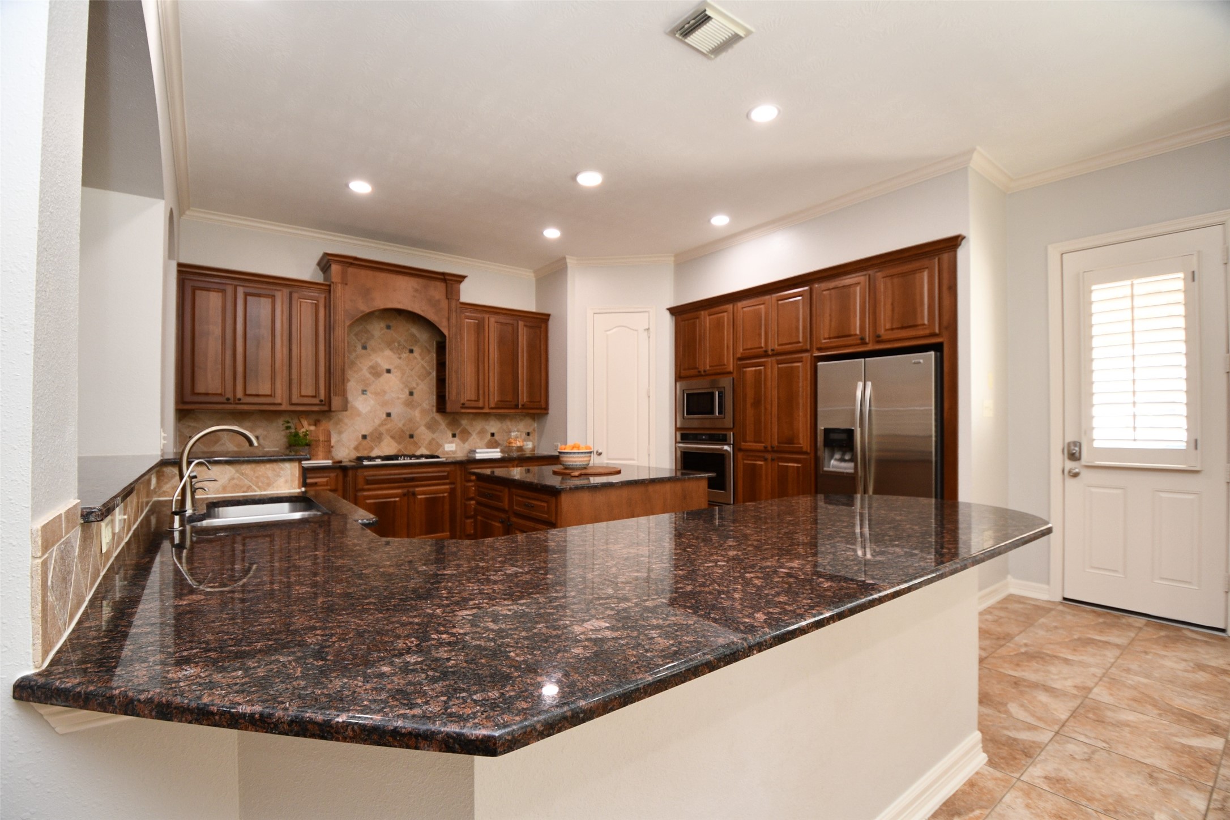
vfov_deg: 77.3
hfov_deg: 100.4
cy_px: 410
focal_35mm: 15
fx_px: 512
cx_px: 615
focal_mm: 10
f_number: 4
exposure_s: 1/60
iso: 560
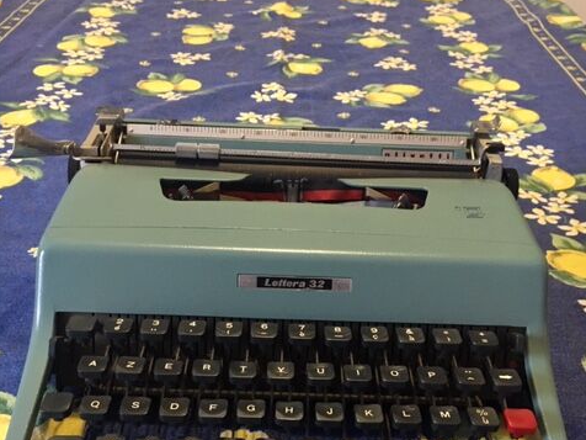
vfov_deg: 36.3
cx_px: 292
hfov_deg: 47.9
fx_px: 660
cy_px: 307
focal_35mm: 39
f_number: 2.2
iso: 200
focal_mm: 4.15
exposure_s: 1/20
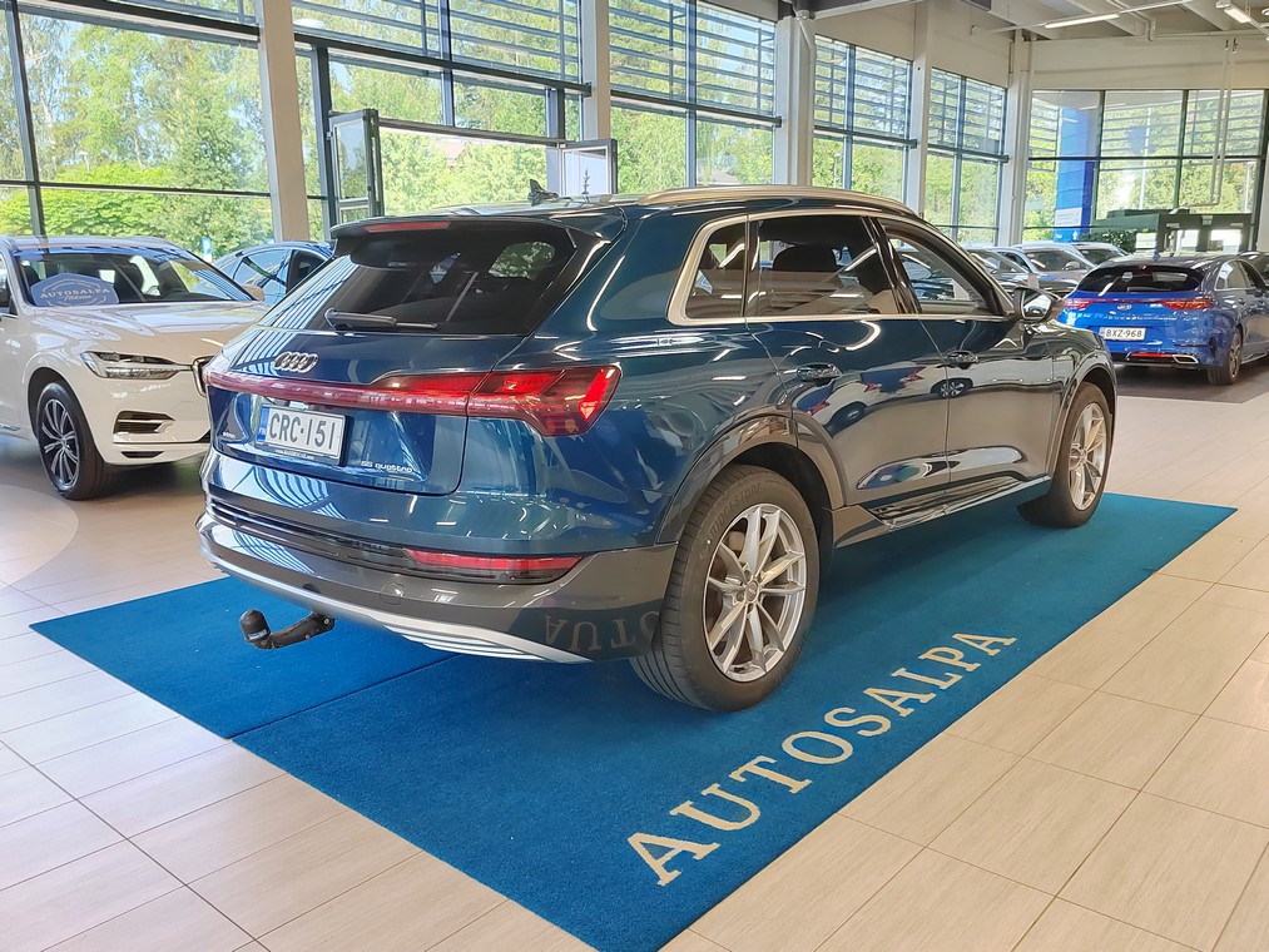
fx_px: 1027
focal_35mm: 28
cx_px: 634
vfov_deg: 49.8
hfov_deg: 63.4
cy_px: 476
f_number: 1.9
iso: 1053
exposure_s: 1/100
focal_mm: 5.52
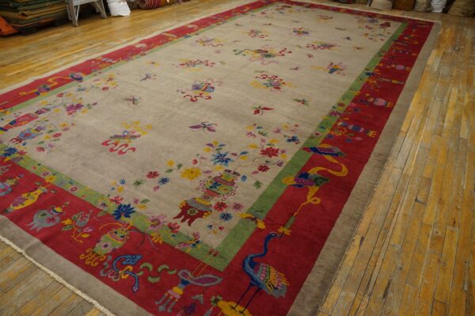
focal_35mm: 27
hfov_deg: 67.4
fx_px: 356
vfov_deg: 47.9
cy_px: 158
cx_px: 238
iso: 1600
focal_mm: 18
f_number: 4
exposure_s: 1/160
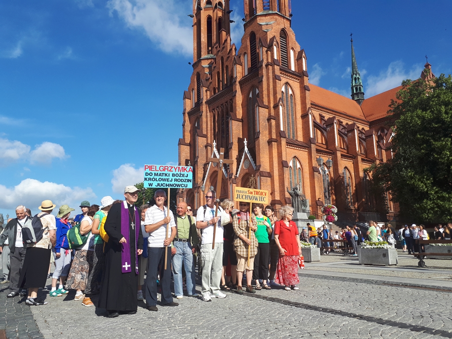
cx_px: 226
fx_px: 353
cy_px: 170
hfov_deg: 65.3
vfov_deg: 51.4
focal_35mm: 27
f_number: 1.9
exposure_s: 1/1217
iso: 40
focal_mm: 3.6
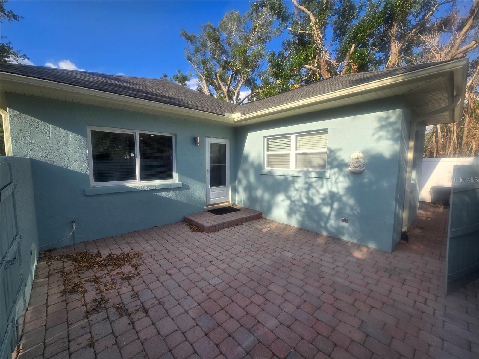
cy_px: 180
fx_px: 180
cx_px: 240
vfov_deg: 89.9
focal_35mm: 13
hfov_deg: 106.2
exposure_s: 1/1238
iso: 50
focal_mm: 2.2
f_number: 2.2
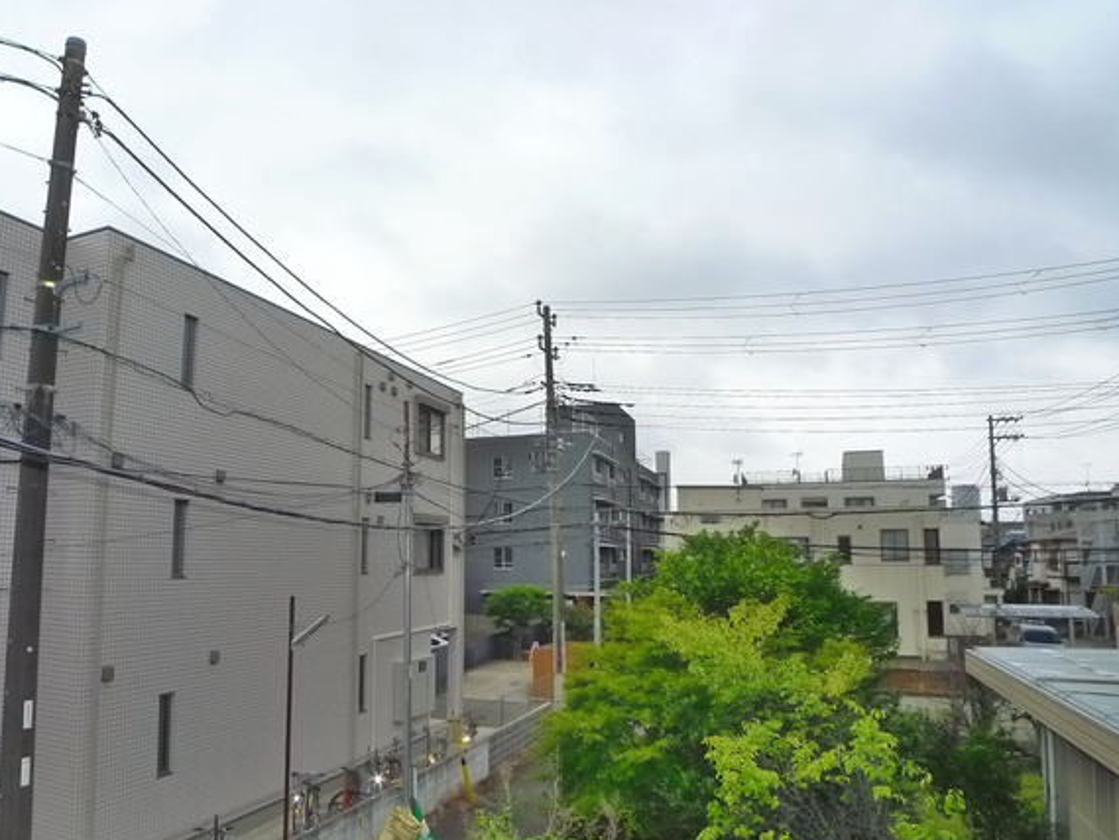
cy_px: 465
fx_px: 1035
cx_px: 442
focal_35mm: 32
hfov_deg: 56.3
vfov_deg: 44.1
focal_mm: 5.5
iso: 400
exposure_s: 1/400
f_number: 4
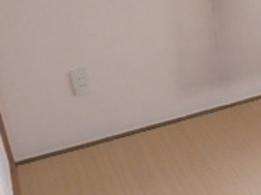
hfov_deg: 20.4
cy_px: 39
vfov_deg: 19.6
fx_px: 557
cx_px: 445
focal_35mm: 74
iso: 200
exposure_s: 1/50
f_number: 3.5
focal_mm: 3.7
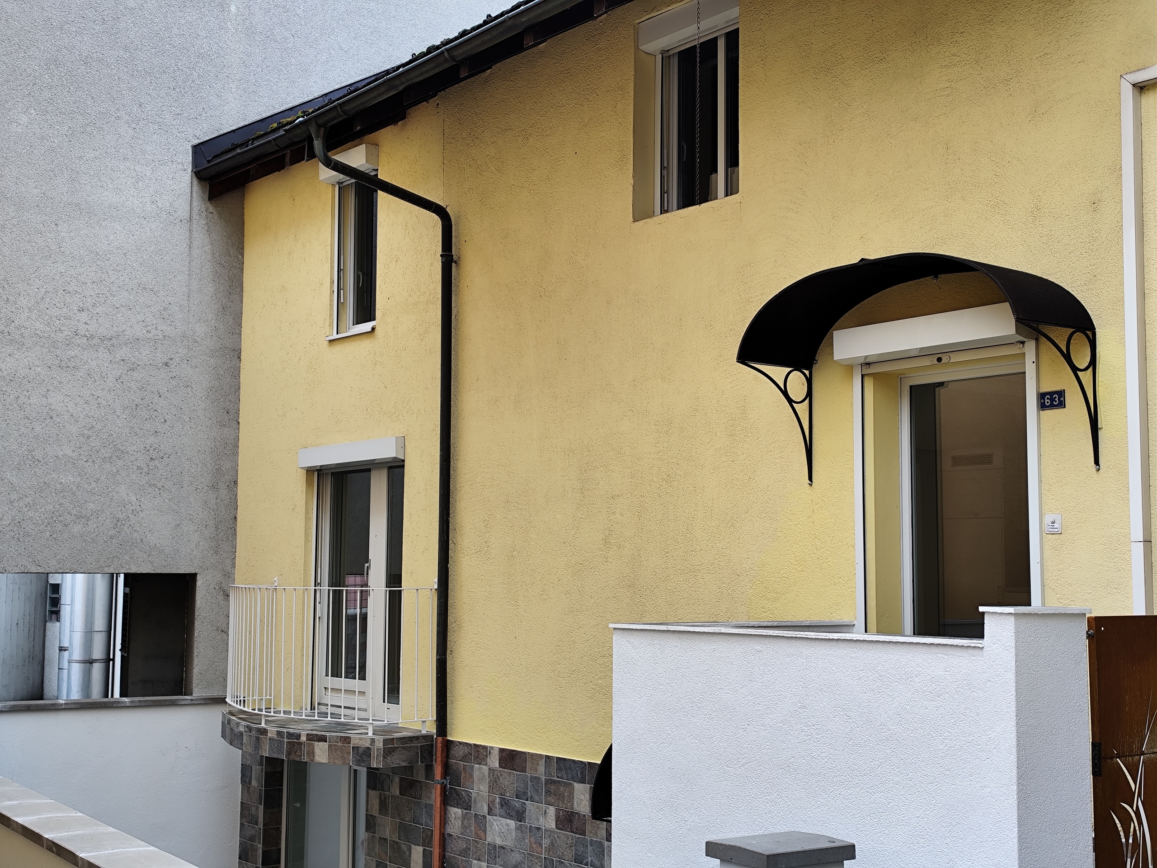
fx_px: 1537
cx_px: 578
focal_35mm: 46
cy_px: 434
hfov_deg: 41.2
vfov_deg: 31.5
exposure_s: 1/100
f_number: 1.65
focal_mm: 6.14
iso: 80
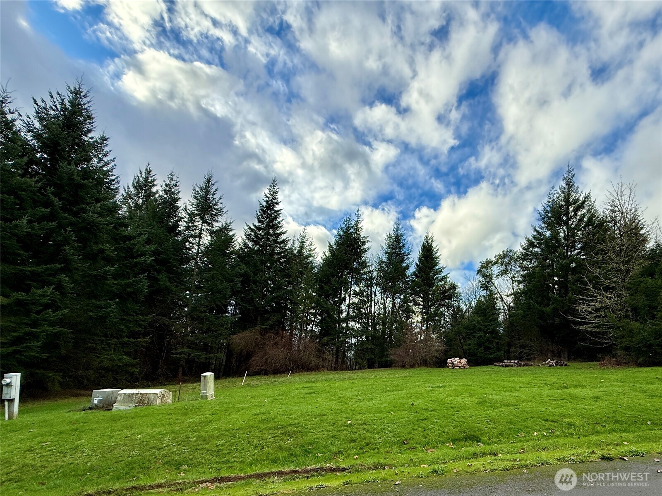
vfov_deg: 85.7
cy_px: 248
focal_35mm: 14
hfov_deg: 102.1
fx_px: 268
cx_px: 331
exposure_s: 1/1105
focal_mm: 2.22
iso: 64
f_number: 2.2
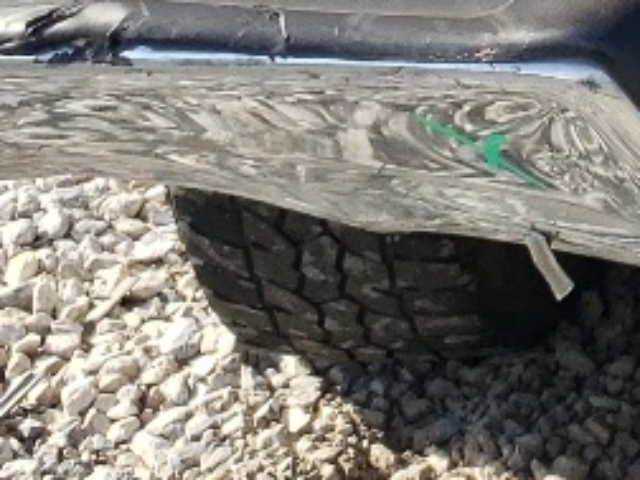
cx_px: 1404
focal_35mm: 165
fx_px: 3051
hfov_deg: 10.7
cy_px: -632
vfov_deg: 8.3
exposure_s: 1/1250
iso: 50
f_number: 1.5
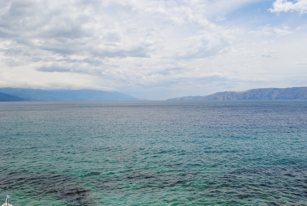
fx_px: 307
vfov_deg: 37.0
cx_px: 154
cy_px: 103
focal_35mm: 36
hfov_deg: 53.1
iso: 100
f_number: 9
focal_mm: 24
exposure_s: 1/320
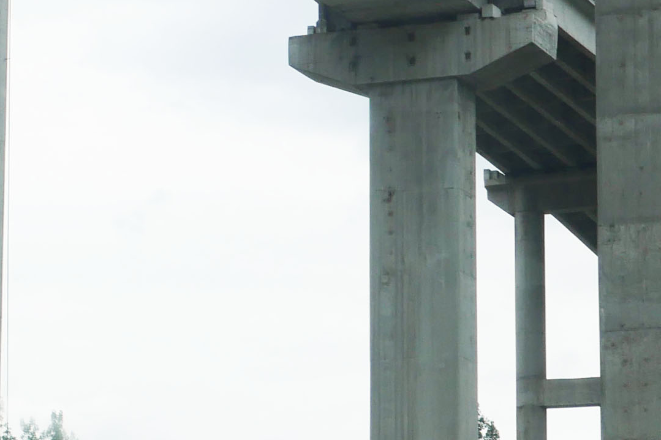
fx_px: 3414
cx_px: 328
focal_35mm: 186
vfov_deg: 7.4
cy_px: 183
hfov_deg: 11.1
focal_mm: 21
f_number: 9
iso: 200
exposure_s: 1/320
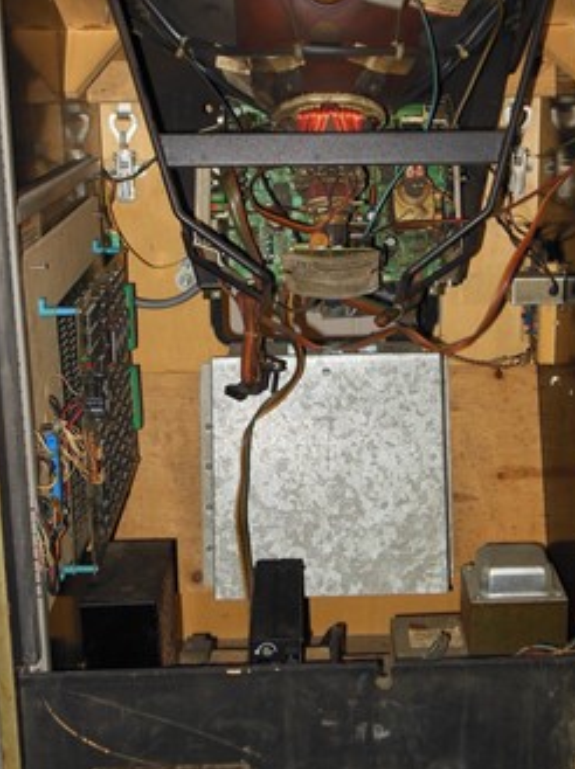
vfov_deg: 41.9
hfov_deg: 32.1
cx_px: 330
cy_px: 297
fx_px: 999
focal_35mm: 45
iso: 200
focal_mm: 6
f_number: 3.5
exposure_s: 1/30
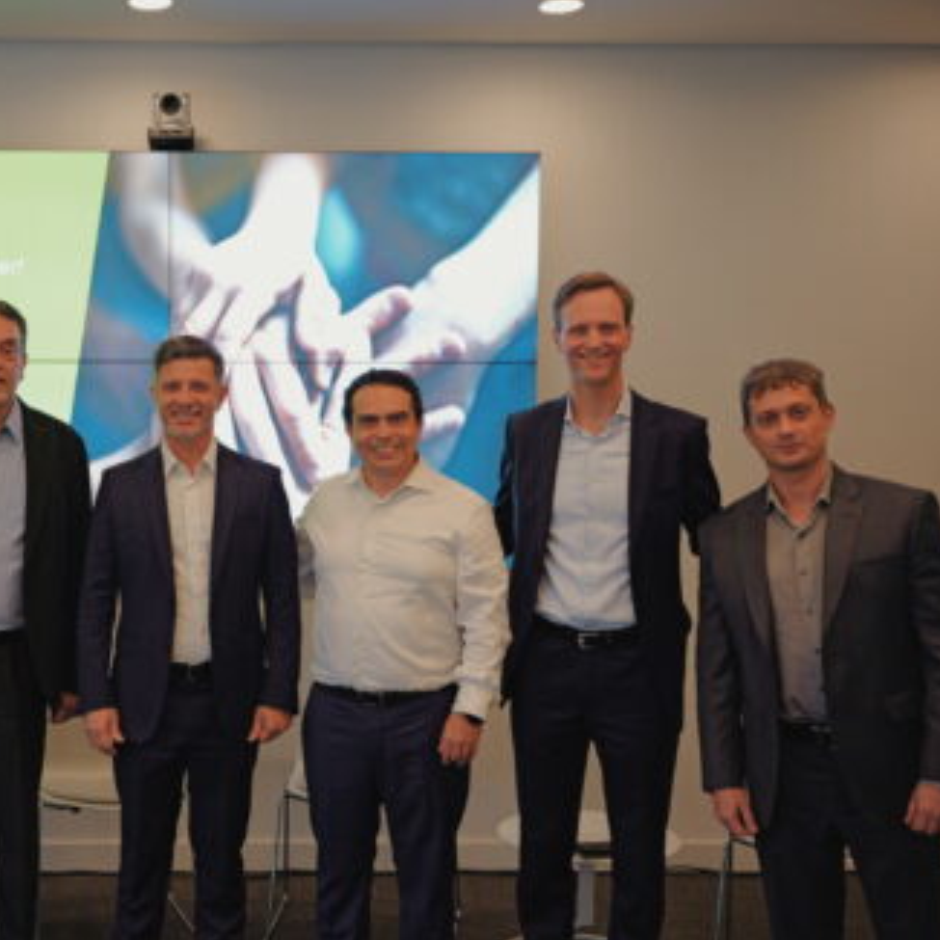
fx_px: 1413
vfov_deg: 36.8
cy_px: 505
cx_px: 176
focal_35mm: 46
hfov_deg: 35.5
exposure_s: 1/125
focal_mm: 32
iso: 1000
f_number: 2.8
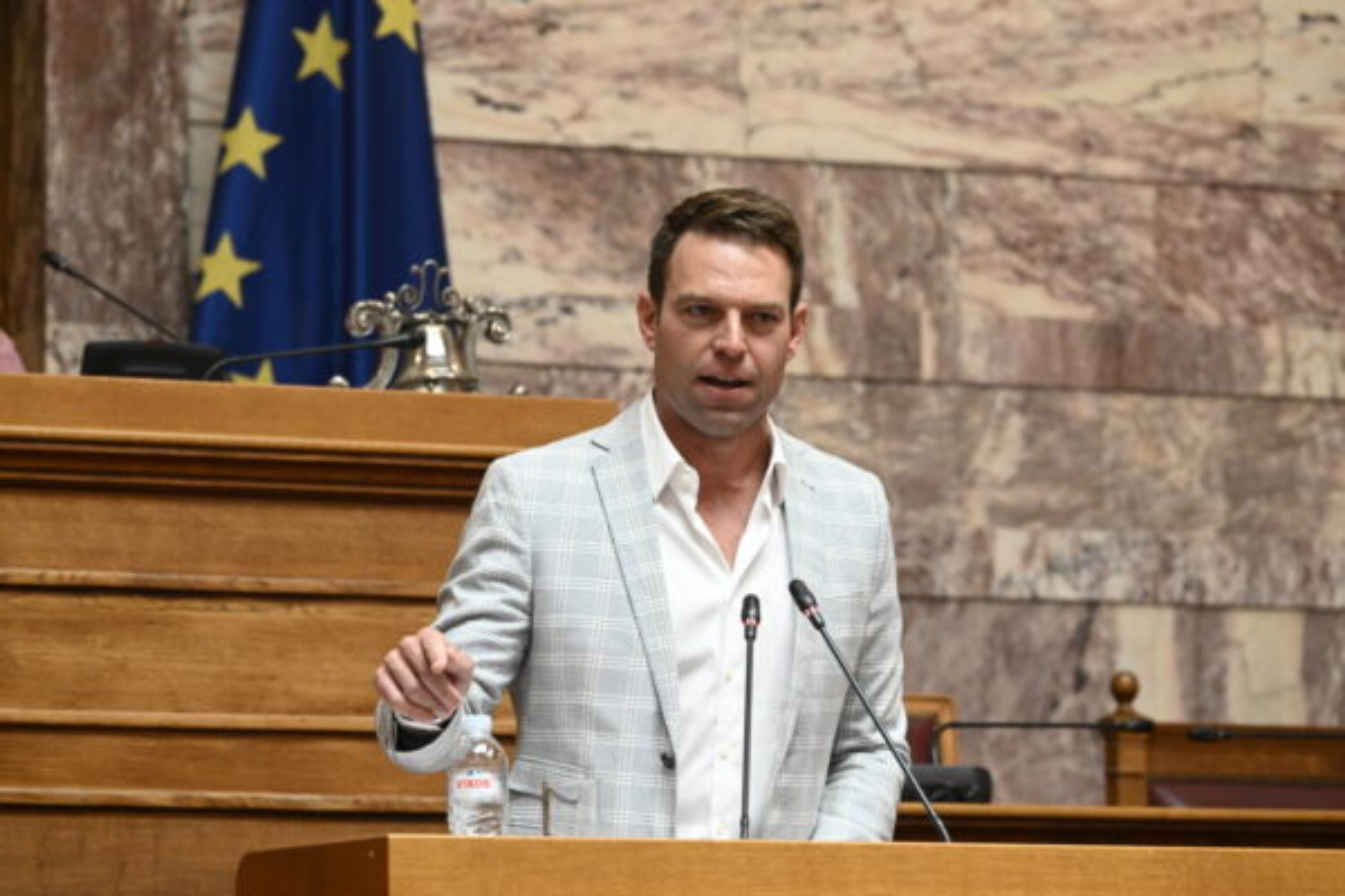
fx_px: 7472
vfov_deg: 6.9
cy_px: 448
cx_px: 672
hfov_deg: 10.3
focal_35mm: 200
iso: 6400
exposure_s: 1/320
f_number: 6.3
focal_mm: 200
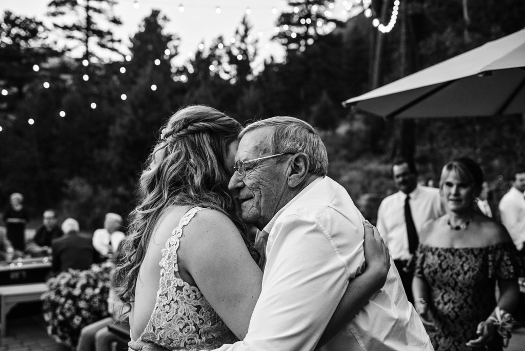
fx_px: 511
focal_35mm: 35
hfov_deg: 54.4
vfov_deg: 37.9
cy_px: 176
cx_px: 262
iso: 640
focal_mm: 35
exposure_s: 1/250
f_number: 2.8
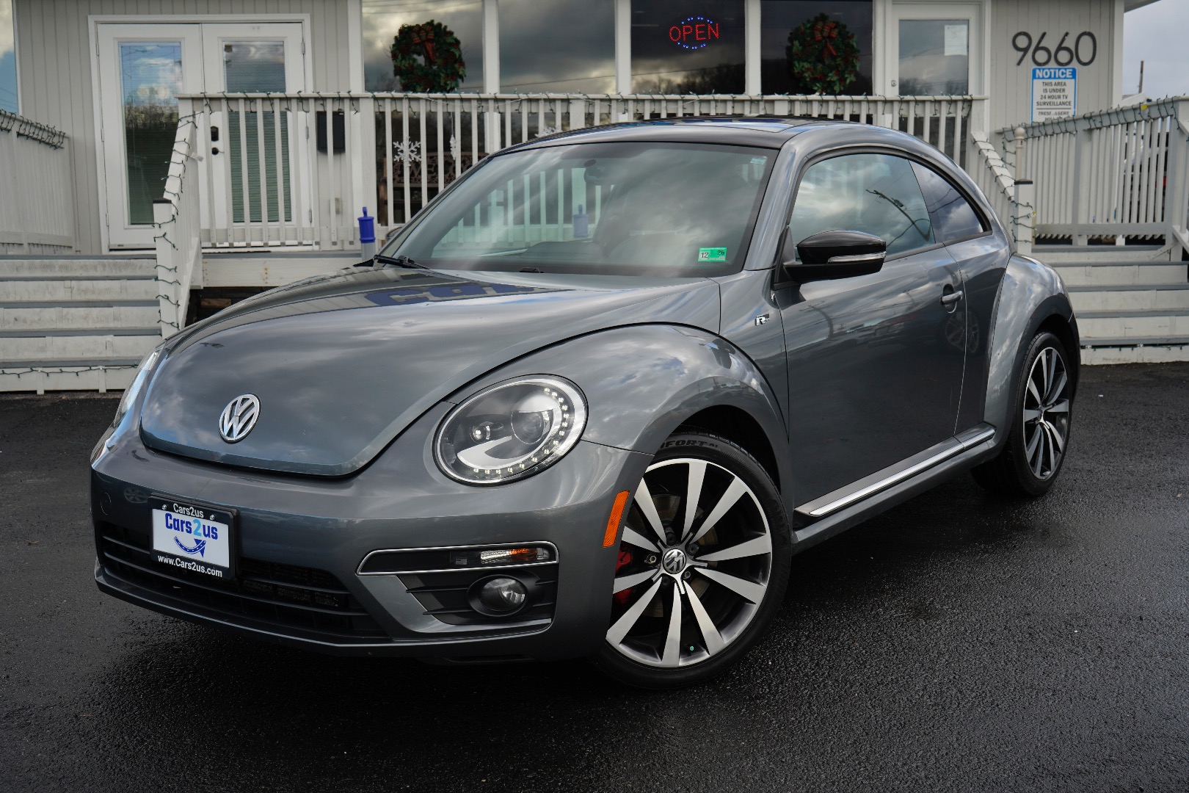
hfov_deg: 48.5
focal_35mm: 40
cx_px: 594
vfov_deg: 33.4
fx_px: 1321
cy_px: 396
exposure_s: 1/200
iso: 200
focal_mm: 40
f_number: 8
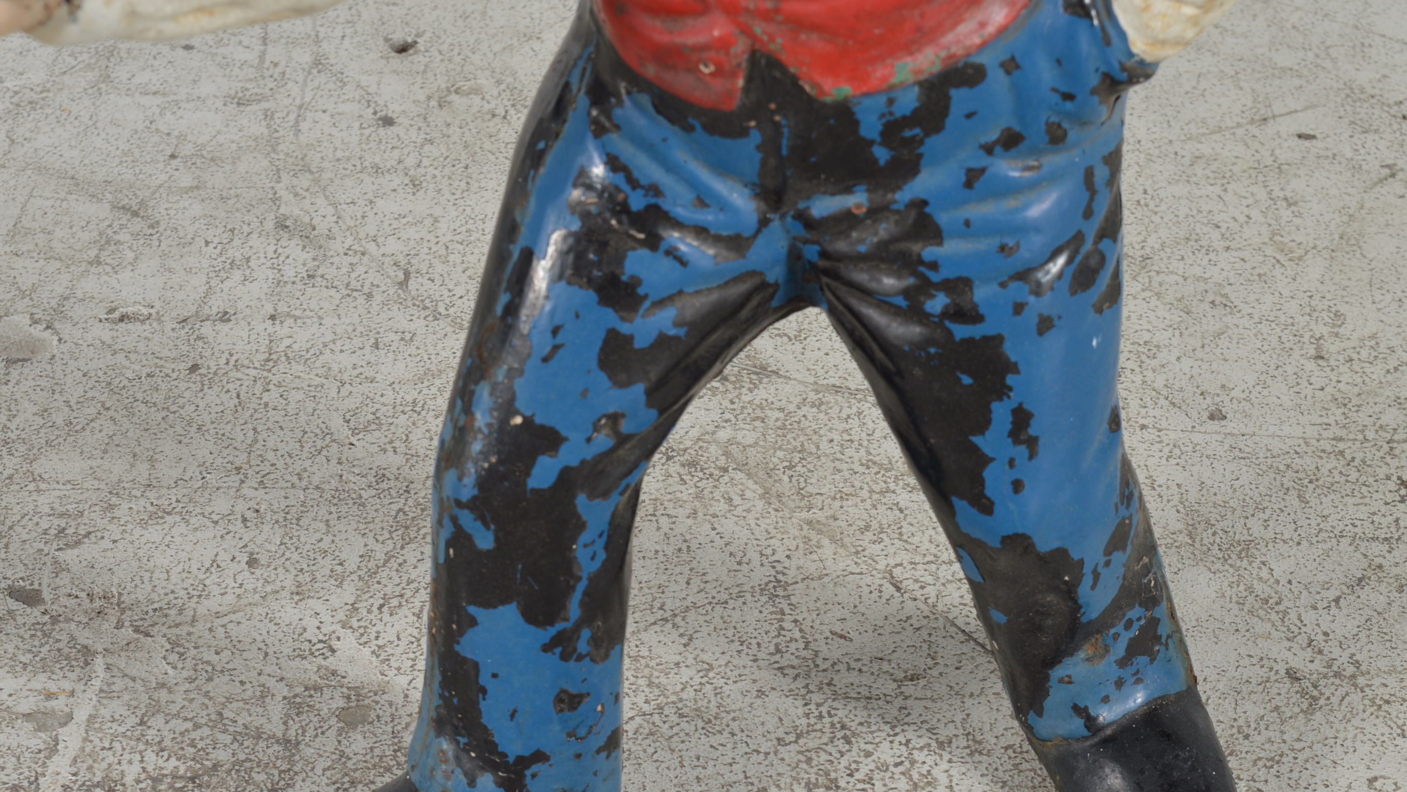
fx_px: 3529
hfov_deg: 22.5
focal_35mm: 95
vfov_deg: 12.8
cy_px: 471
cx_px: 674
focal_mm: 55
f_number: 11
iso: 100
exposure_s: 1/125
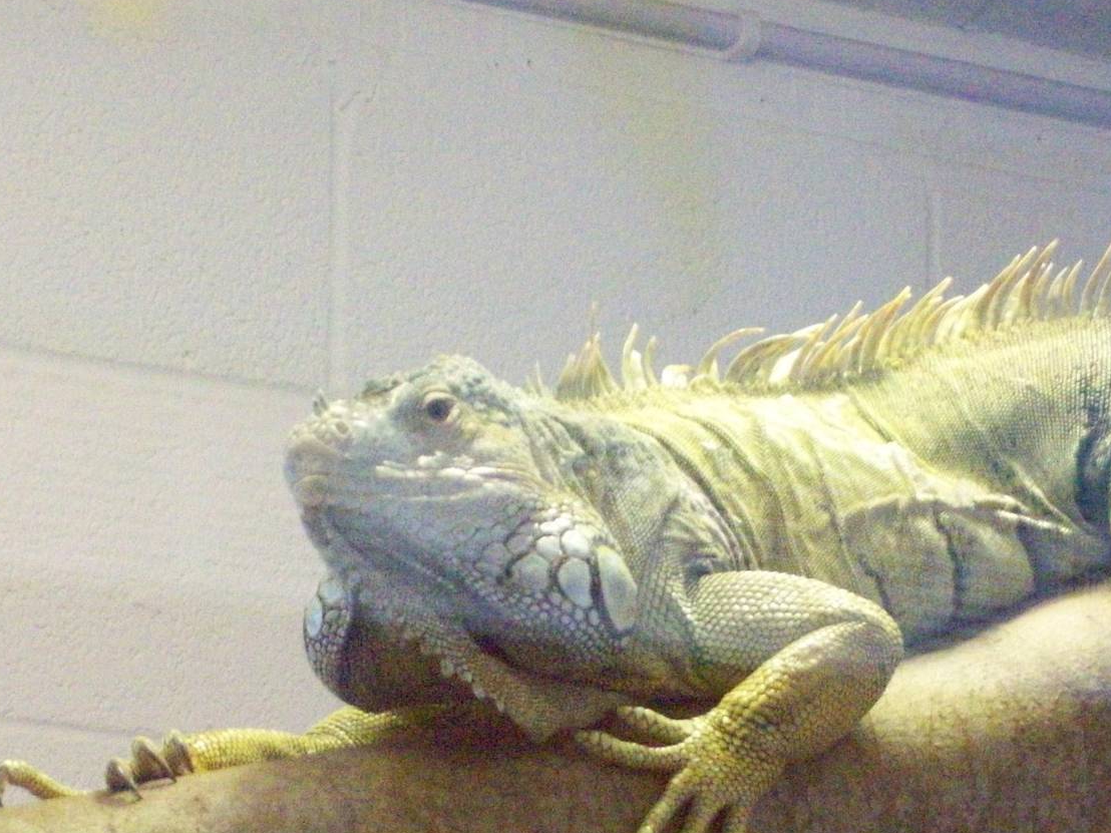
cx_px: 520
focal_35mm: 156
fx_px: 5007
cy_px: 574
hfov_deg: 12.7
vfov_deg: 9.5
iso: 800
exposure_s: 1/39.3
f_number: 4.8
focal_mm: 18
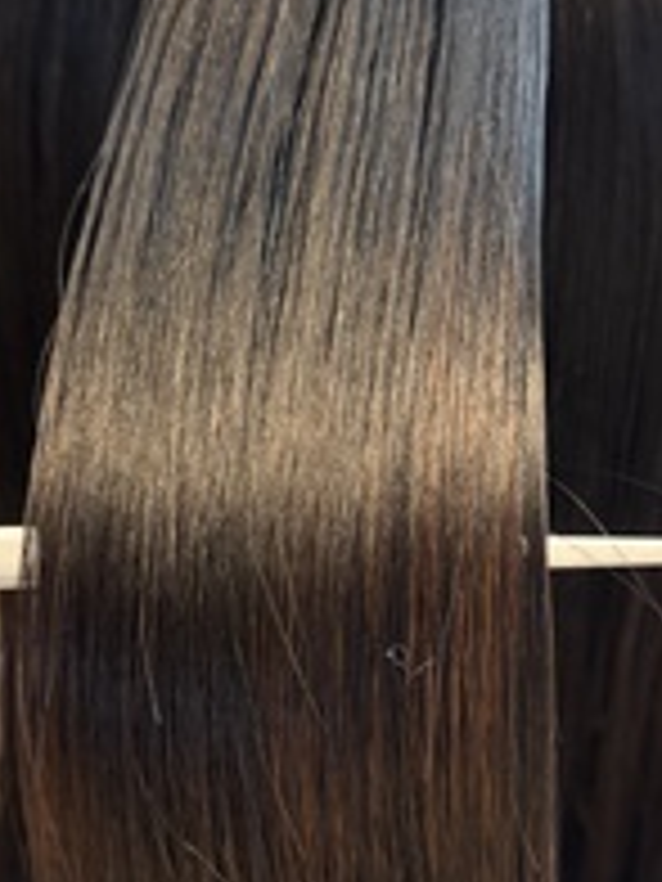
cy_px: 450
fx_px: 1351
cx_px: 383
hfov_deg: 27.5
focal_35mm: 53
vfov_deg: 36.2
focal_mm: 5.96
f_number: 1.6
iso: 400
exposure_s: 1/33
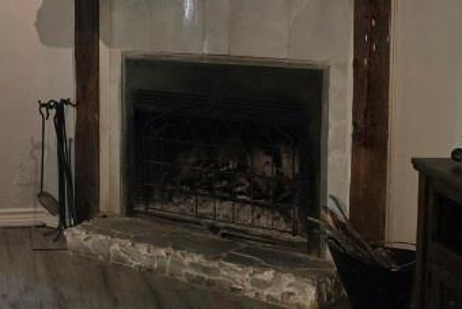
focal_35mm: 72
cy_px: 54
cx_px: 46
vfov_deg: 18.7
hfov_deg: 27.1
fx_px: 924
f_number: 1.7
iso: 640
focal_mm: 6.3
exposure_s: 1/120
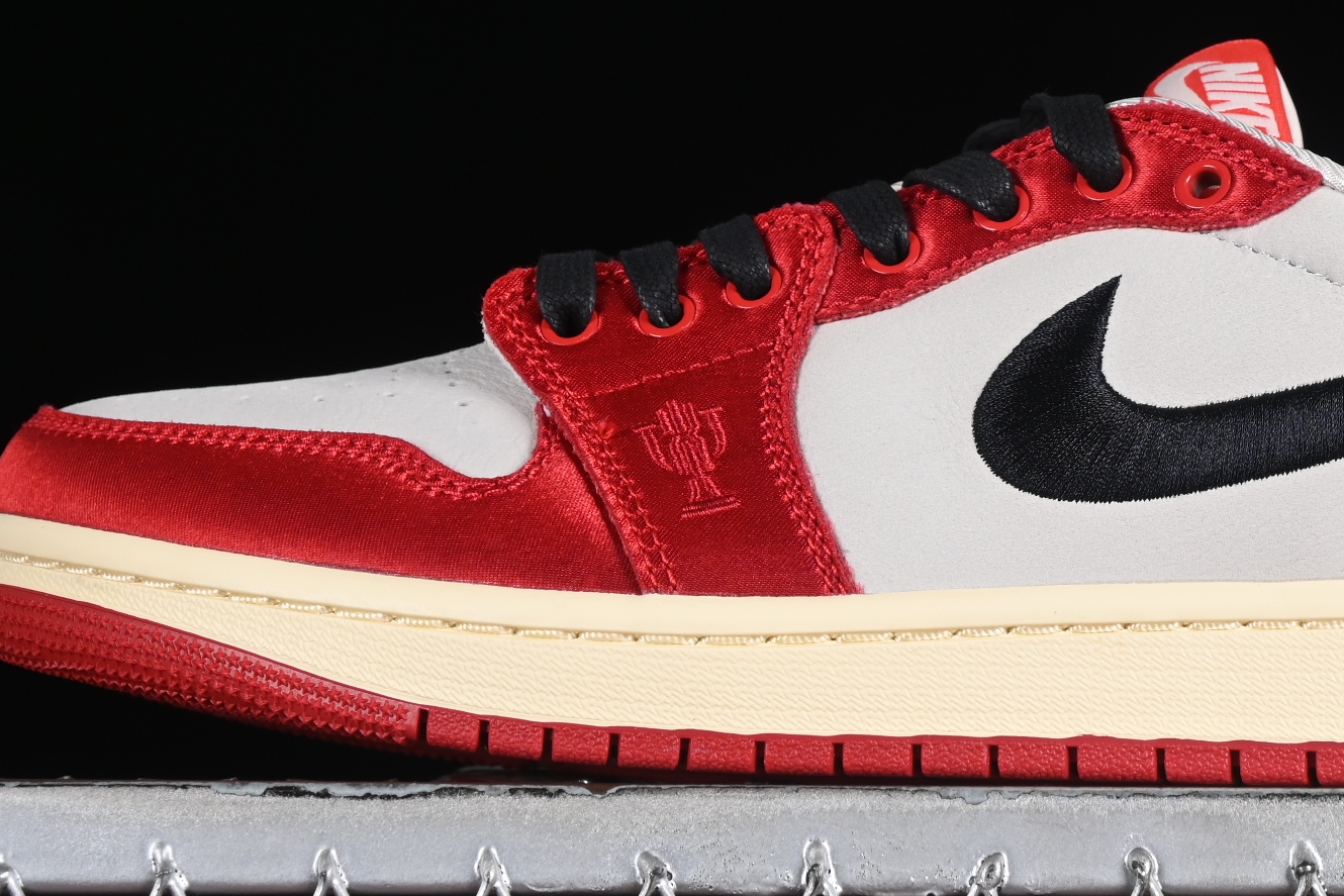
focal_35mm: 157
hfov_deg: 13.0
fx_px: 5862
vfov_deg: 8.7
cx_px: 977
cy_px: 229
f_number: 7.1
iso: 160
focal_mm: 50
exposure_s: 1/80
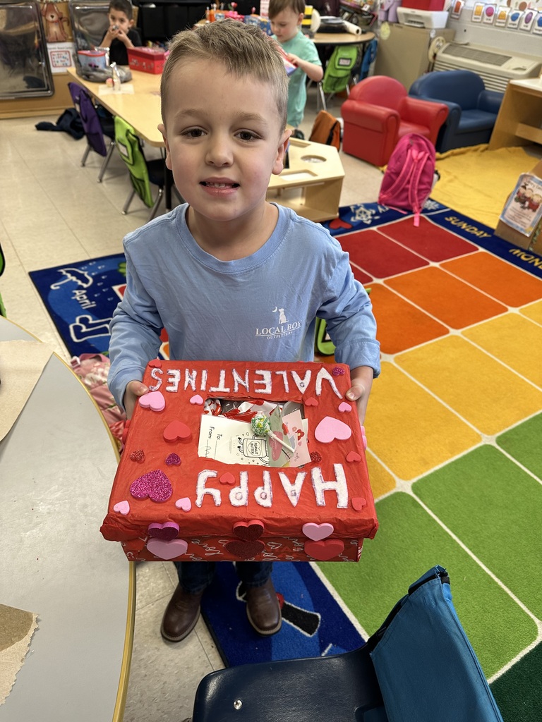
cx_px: 271
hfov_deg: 56.8
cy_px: 361
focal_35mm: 24
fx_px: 501
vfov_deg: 71.6
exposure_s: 1/60
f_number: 1.78
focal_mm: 6.86
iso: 125
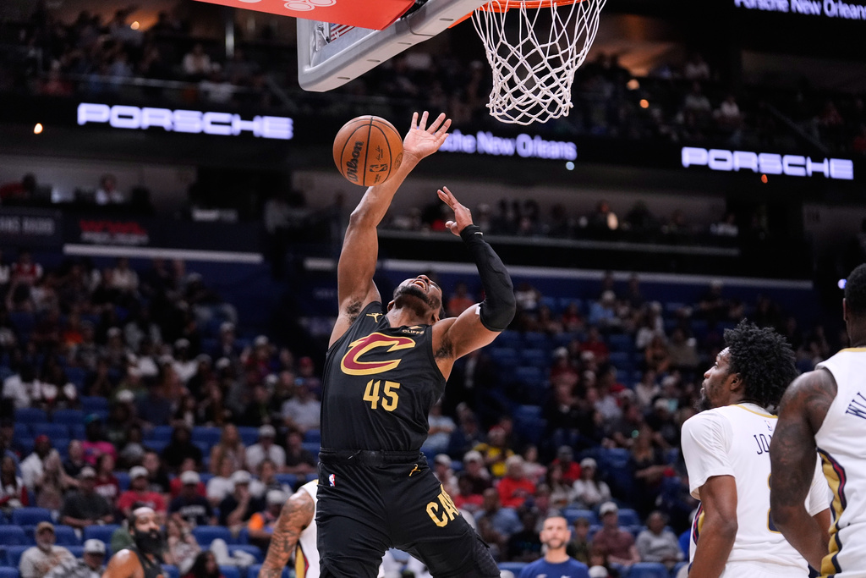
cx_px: 433
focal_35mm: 108
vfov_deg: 12.7
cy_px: 289
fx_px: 2598
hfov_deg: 18.9
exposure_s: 1/2500
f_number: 2.8
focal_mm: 108
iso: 4000
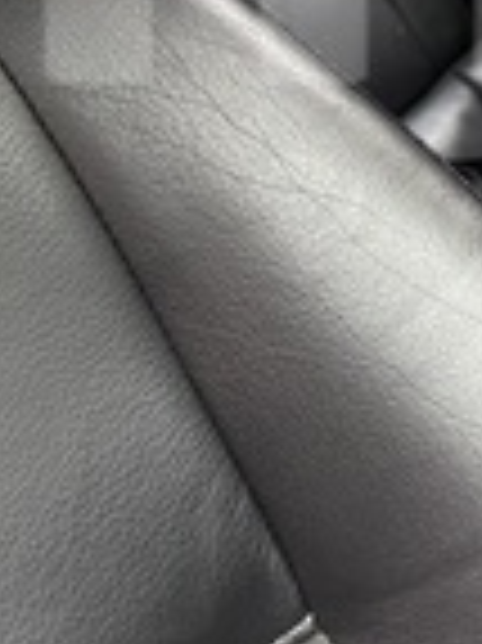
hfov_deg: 13.5
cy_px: -68
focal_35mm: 109
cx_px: 387
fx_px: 2027
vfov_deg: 17.4
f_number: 1.6
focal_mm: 5.96
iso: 125
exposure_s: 1/168
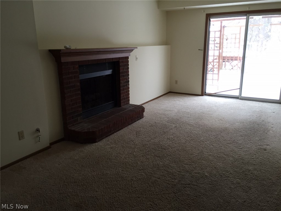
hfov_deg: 61.7
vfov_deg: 48.2
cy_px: 106
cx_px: 140
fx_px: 235
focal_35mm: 29
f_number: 2.2
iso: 64
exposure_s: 1/30
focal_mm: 4.15
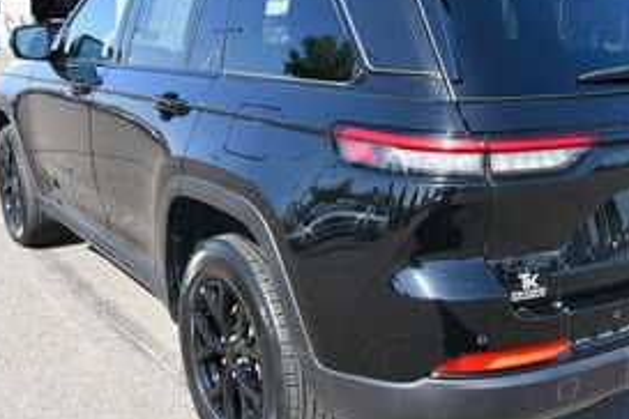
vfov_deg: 30.5
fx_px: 769
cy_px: 181
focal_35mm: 44
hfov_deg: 44.2
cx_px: 392
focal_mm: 20
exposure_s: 1/250
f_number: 7.1
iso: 200
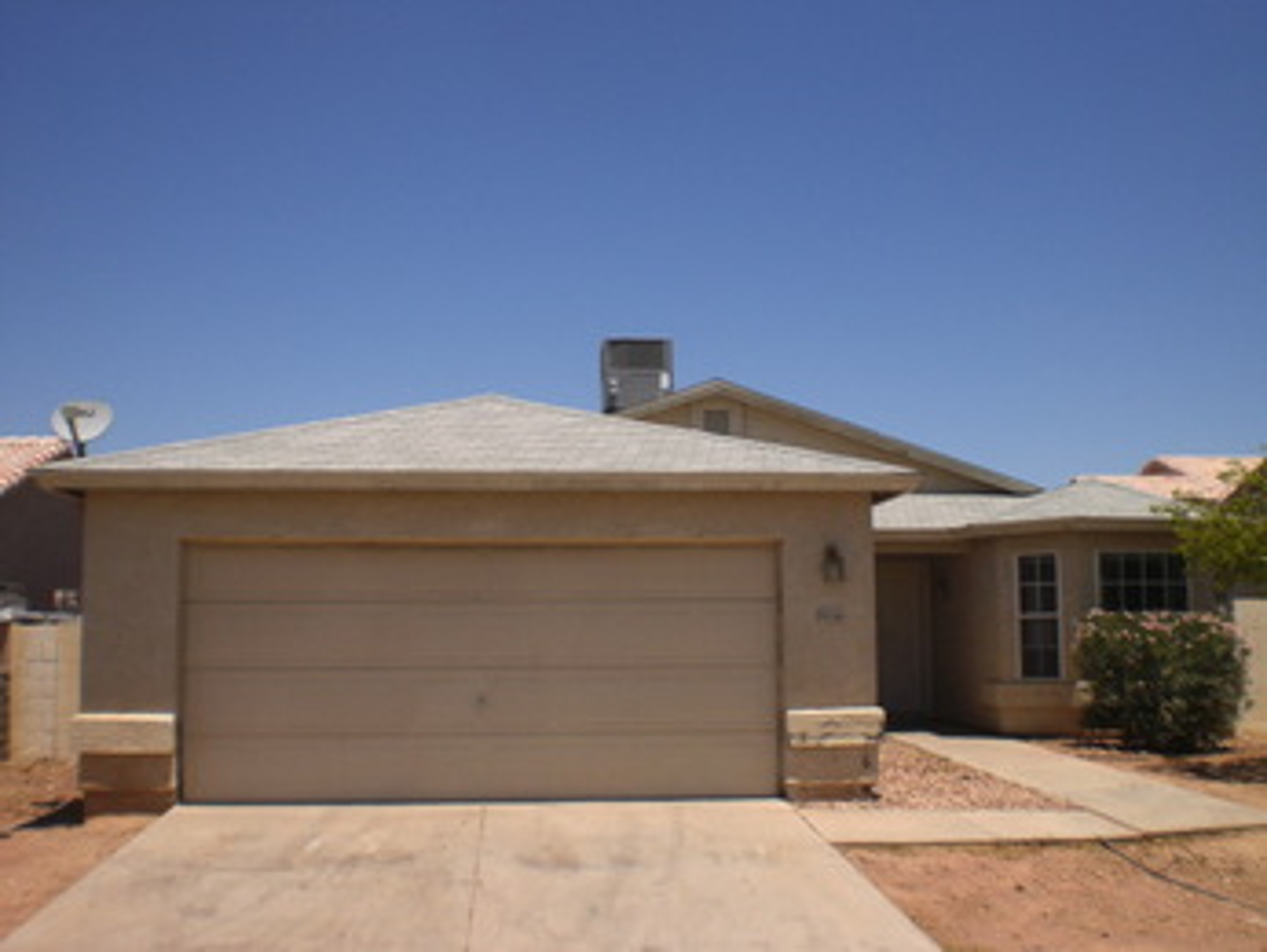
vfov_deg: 37.8
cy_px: 476
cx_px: 634
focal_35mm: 38
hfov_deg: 48.9
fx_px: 1392
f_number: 4.4
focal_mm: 6.3
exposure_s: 1/640
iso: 50
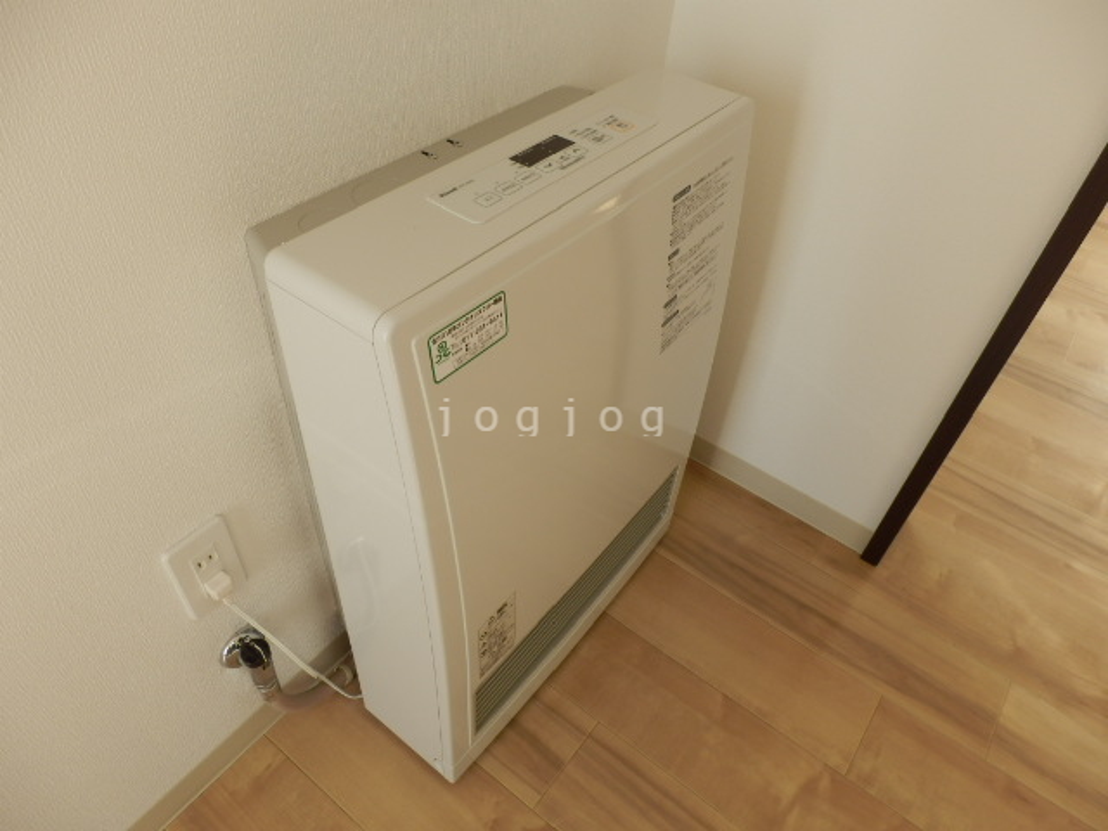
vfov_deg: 56.8
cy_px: 416
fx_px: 768
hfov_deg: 71.6
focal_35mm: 24
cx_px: 554
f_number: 3
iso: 80
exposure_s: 1/100
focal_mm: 4.2
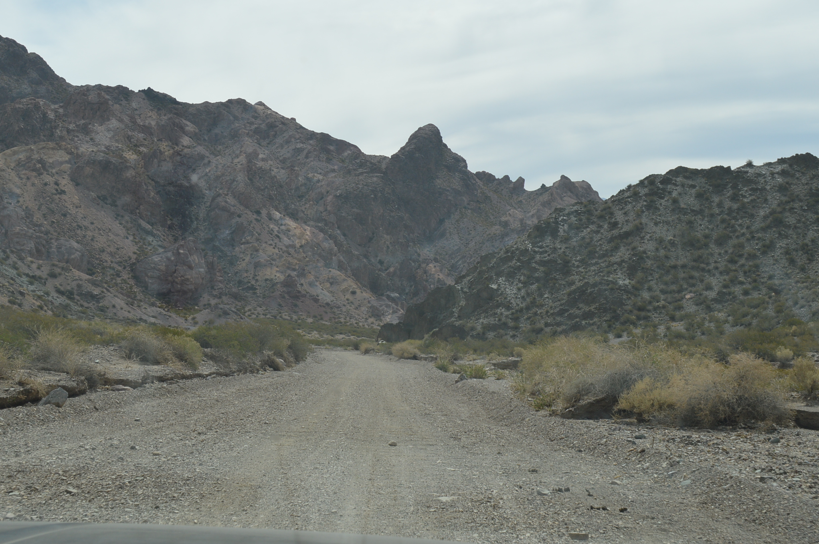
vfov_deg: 25.2
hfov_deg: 37.5
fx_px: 1205
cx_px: 387
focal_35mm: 53
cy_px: 146
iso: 100
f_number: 9
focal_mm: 24
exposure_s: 1/320
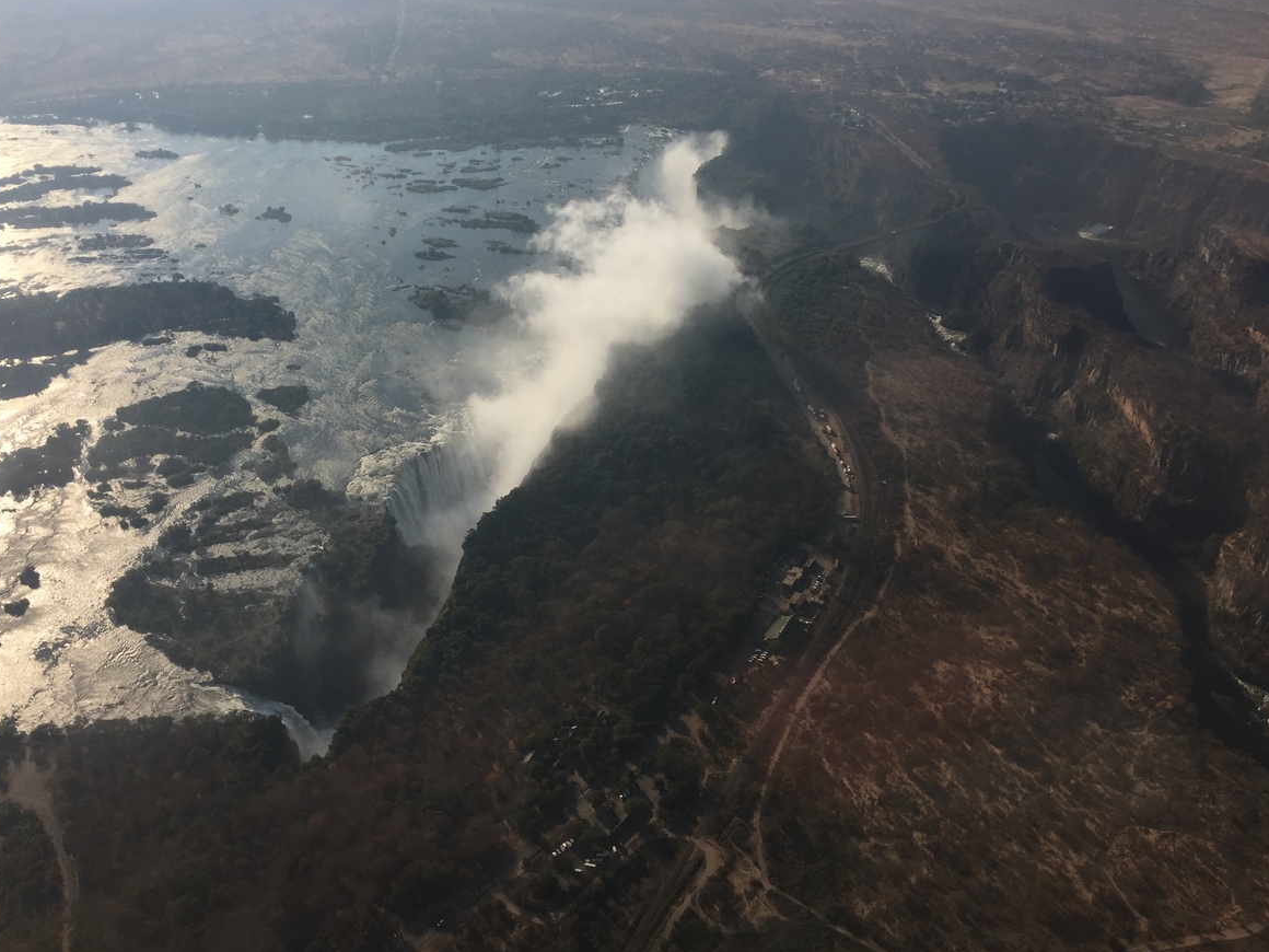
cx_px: 579
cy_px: 431
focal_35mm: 32
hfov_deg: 56.7
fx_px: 1173
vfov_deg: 44.1
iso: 32
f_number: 2.2
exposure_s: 1/3049
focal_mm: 4.15
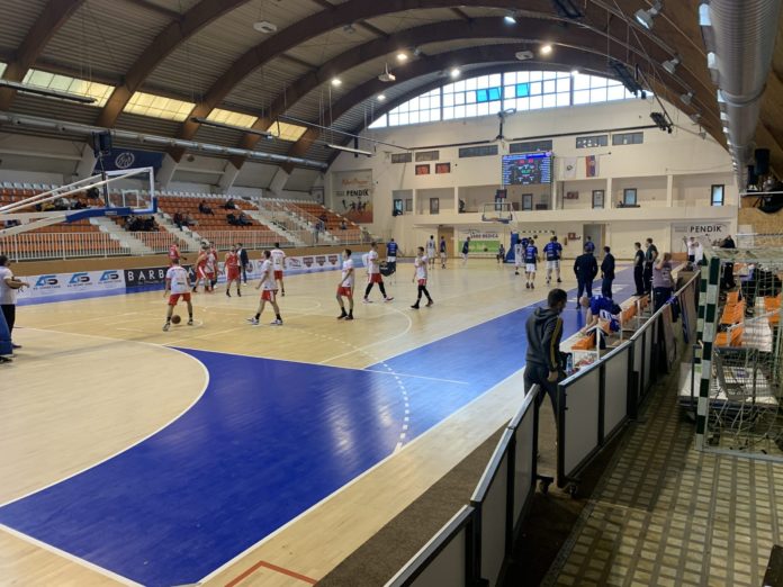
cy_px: 294
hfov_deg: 67.3
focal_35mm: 26
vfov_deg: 53.1
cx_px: 392
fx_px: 588
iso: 100
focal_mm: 4.25
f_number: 1.8
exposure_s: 1/100
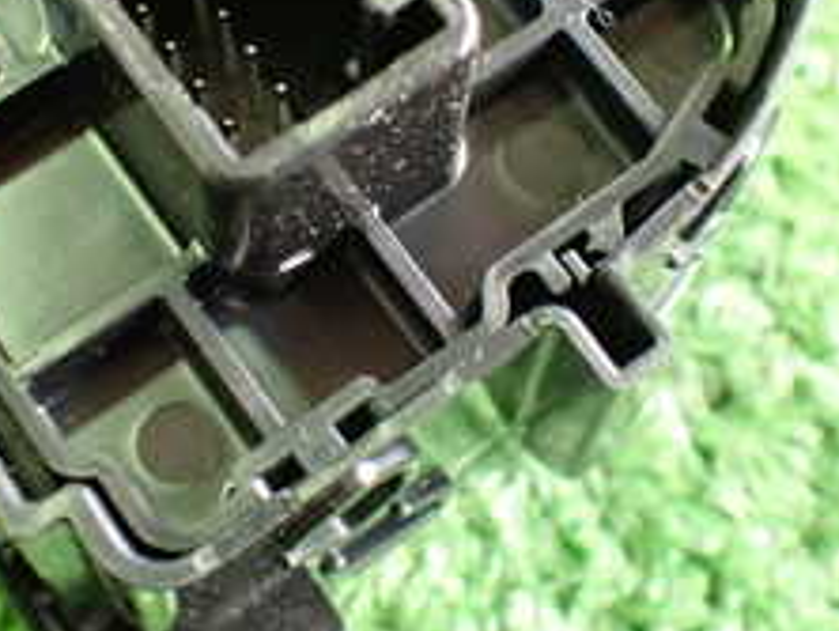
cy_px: 128
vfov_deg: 18.1
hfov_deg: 24.1
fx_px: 1965
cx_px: 355
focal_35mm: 81
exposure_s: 1/30
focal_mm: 5.4
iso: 800
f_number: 2.3
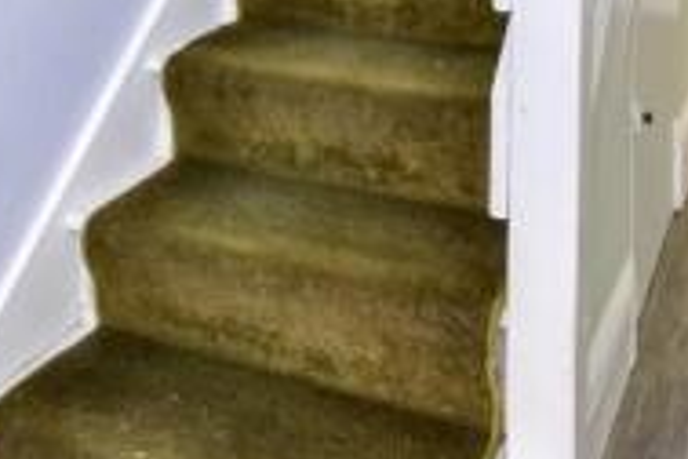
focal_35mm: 52
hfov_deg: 37.9
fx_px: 994
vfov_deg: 20.8
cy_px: -286
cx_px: 439
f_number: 8
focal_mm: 10
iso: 640
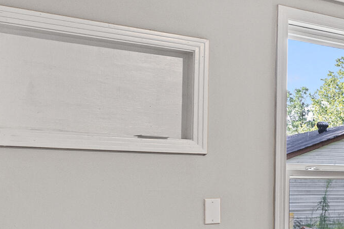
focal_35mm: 69
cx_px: 560
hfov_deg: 22.2
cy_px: 194
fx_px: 659
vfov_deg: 19.5
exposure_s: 1/4
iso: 800
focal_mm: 16
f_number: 9.5
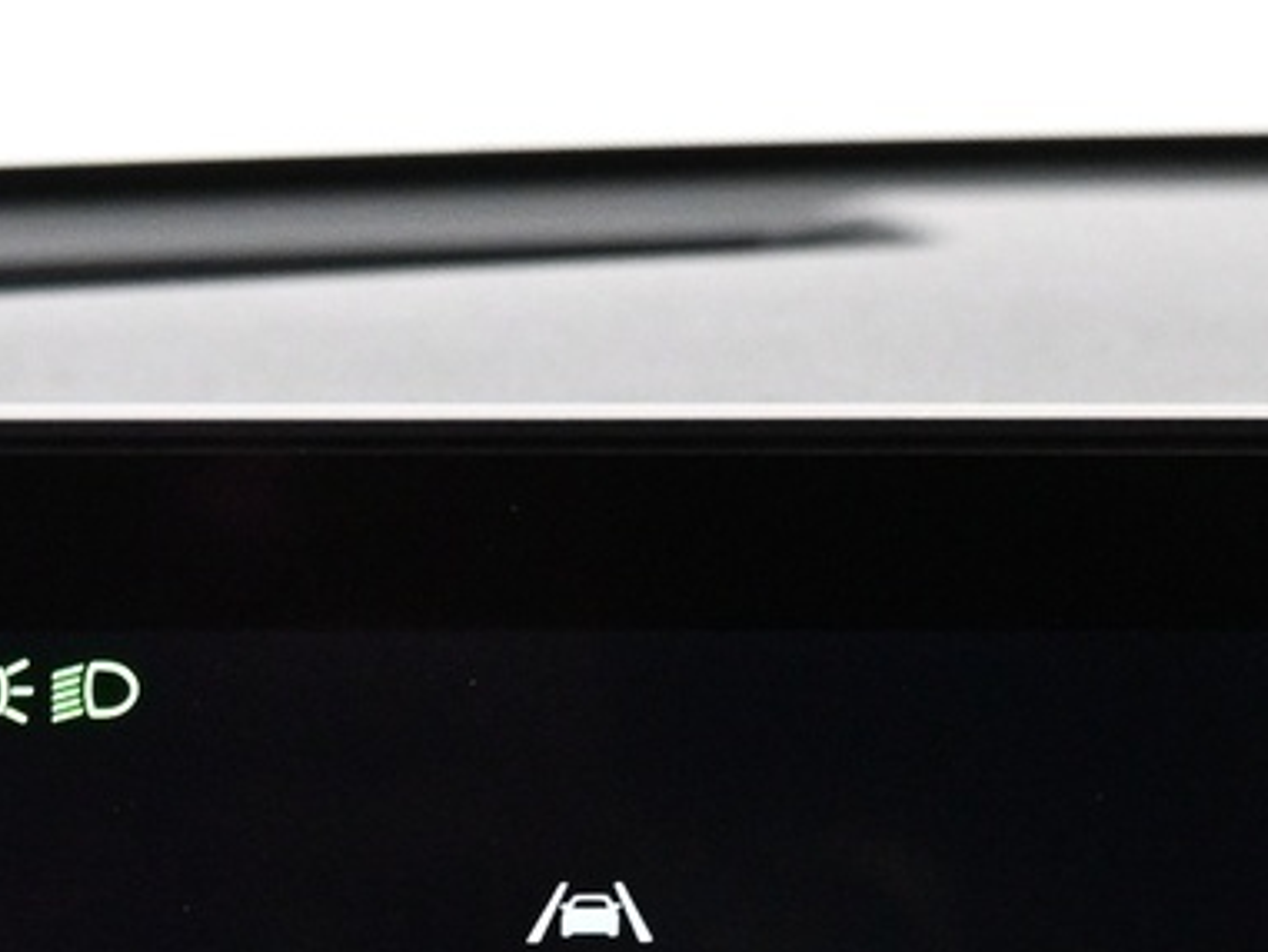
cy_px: 1258
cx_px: 57
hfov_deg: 19.5
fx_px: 3591
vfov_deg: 14.4
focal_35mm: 98
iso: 2500
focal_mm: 16
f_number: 4
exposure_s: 1/30
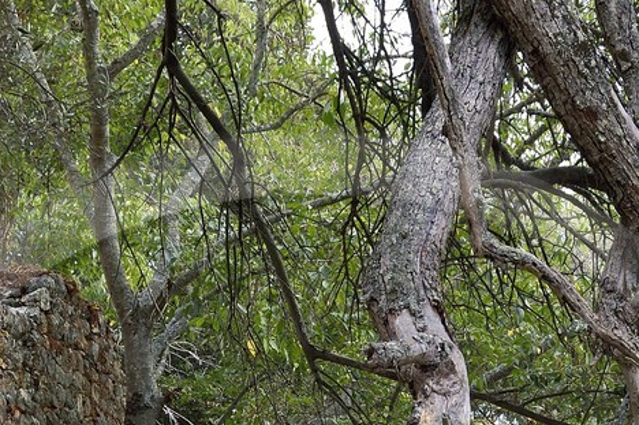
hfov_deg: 24.8
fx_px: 1454
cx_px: 313
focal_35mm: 82
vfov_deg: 15.0
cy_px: 700
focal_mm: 24
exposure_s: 1/125
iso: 400
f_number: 10
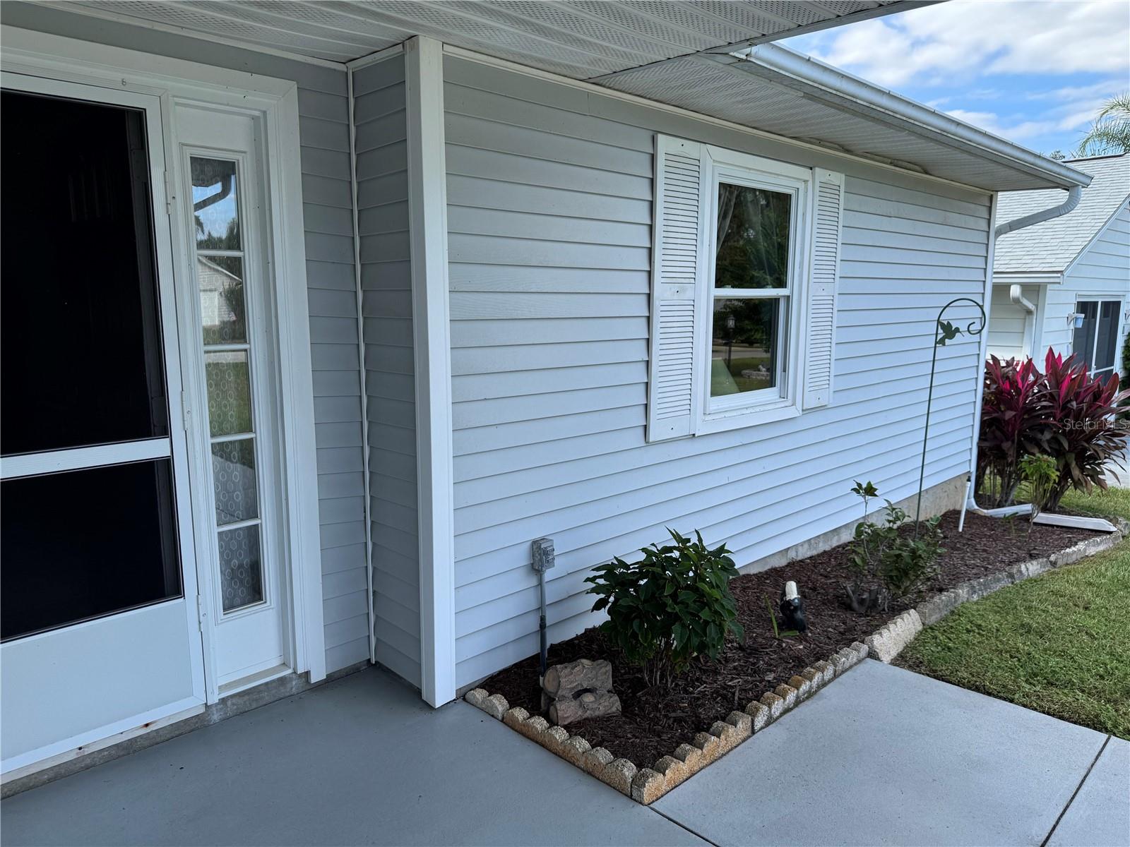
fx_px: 783
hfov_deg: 71.6
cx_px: 565
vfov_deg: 56.8
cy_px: 424
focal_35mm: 24
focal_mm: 6.76
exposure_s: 1/1215
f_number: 1.78
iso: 80
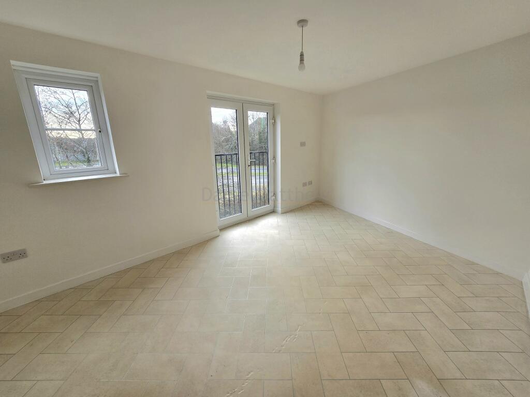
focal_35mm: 13
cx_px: 265
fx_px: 199
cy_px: 198
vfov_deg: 89.9
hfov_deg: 106.2
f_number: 2.2
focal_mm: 2.2
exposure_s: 1/137
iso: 50
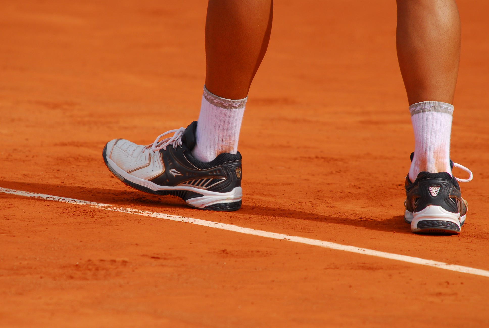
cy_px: 164
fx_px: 5712
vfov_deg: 3.3
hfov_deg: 4.9
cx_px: 244
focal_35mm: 420
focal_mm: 280
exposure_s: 1/1250
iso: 320
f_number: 5.6
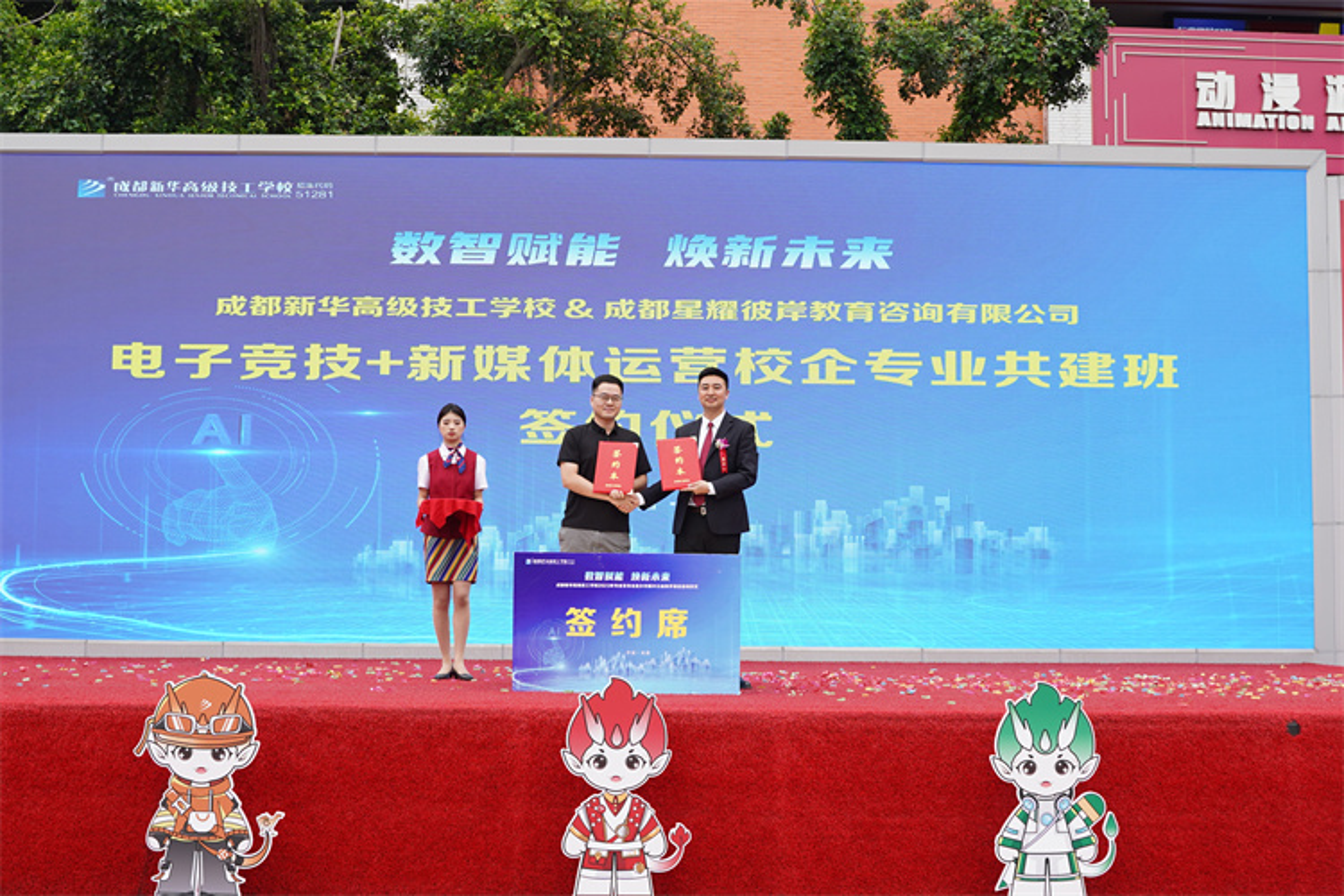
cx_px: 672
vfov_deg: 28.1
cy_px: 448
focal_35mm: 48
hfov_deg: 41.1
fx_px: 1792
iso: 200
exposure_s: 1/200
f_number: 5.6
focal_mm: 32
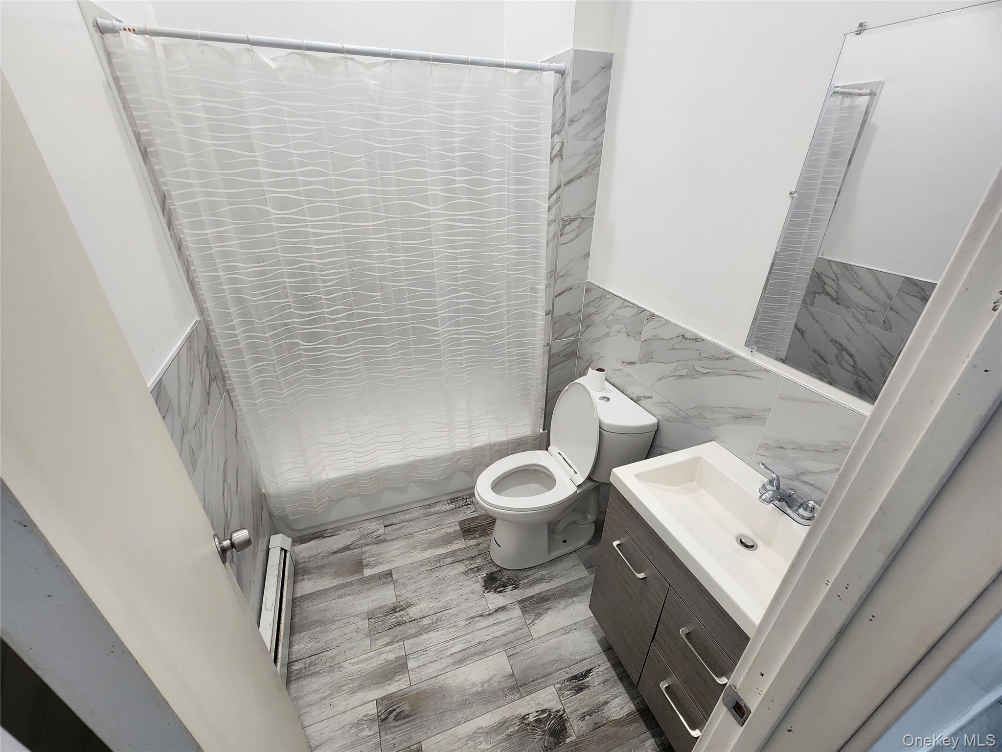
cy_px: 376
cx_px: 501
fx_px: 376
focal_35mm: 13
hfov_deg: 106.2
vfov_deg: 89.9
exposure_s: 1/60
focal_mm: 2.2
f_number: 2.2
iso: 200
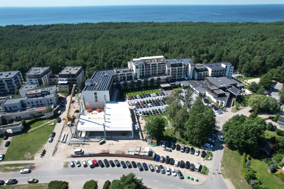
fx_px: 174
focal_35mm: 22
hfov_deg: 78.6
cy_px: 94
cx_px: 142
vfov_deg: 57.2
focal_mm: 8.38
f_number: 2.8
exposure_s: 1/1250
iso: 100
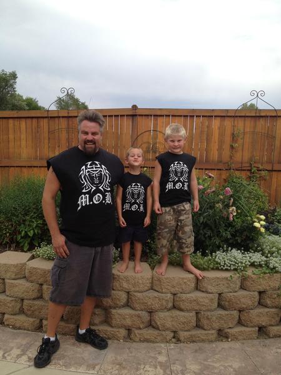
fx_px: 379
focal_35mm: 35
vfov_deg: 52.6
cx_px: 140
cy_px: 188
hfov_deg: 40.7
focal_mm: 4.28
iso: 64
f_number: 2.4
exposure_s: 1/726
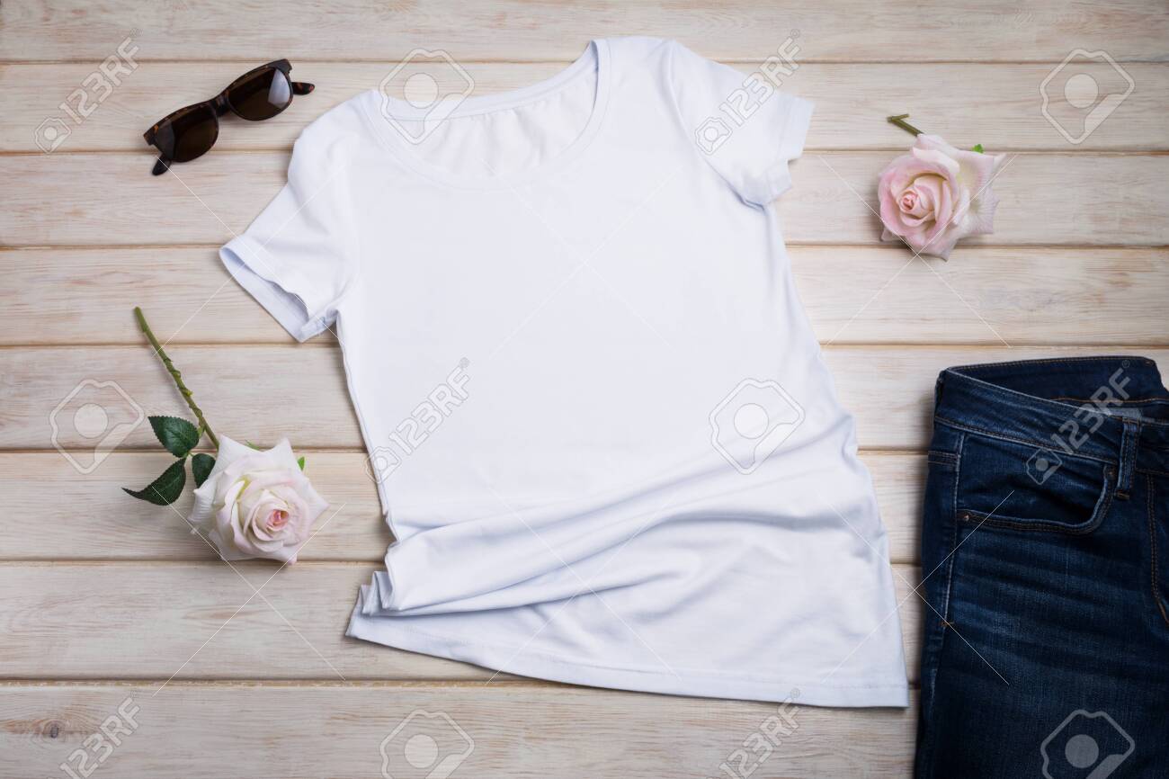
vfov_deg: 38.3
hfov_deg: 55.1
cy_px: 390
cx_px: 584
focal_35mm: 34
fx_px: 1120
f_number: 13
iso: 100
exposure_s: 1/200
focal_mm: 23
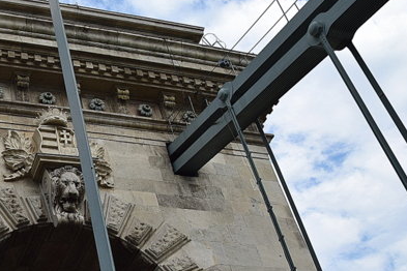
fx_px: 622
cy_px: 211
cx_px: 25
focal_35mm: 55
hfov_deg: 33.9
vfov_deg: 24.3
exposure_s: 1/500
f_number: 11
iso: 360
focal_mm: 18
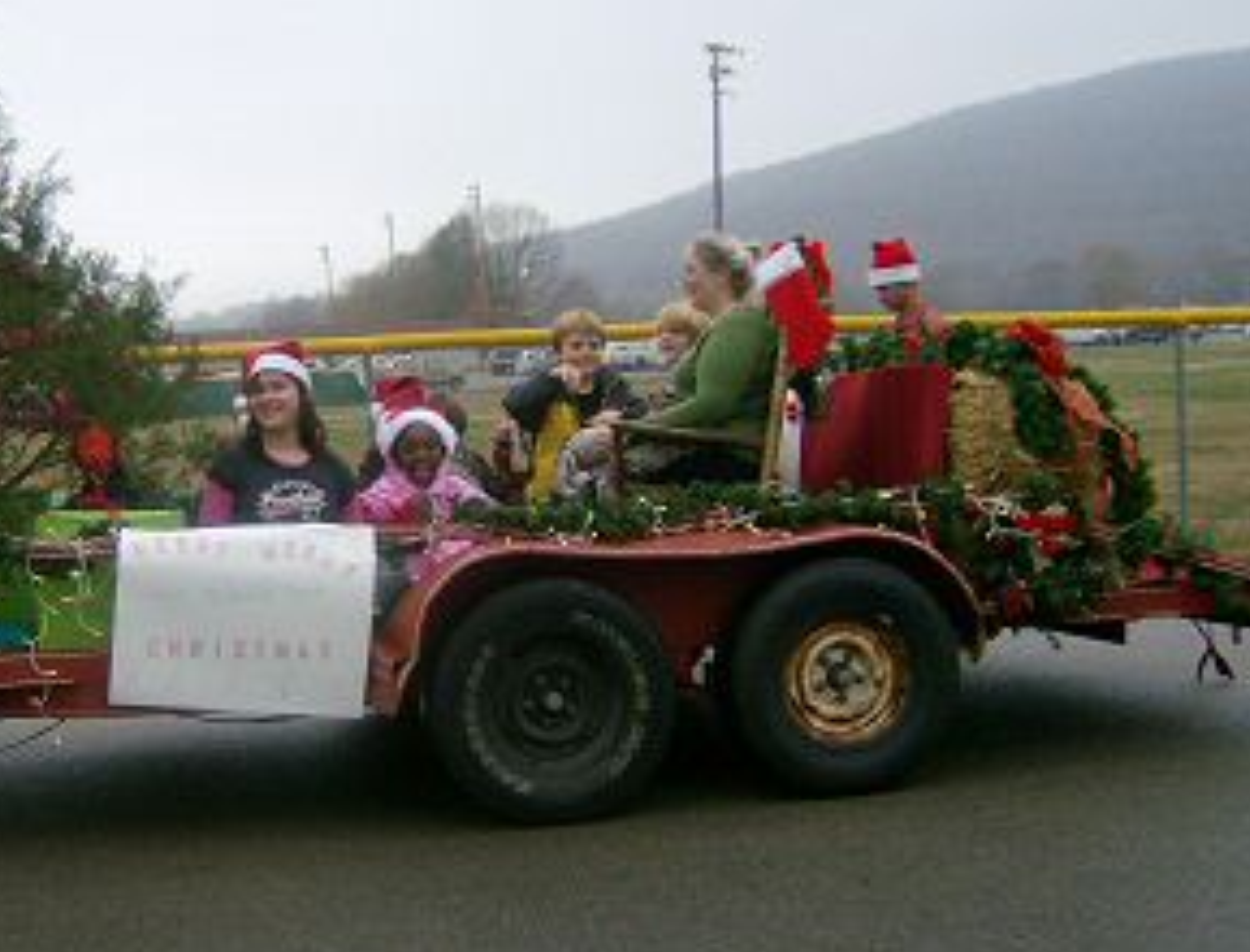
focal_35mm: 56
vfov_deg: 26.3
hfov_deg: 33.8
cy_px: 428
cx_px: 389
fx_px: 2033
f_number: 2.8
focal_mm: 6
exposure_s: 1/196
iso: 100
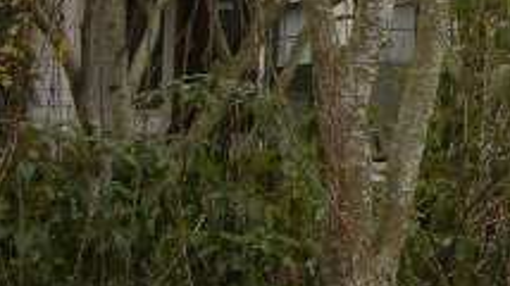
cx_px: 684
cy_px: -86
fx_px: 1540
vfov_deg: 10.4
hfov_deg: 17.5
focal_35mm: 114
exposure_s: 1/187
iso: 90
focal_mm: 5.7
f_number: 2.8
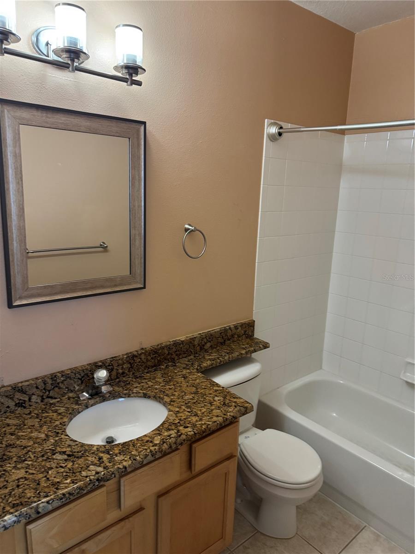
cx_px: 208
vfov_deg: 71.6
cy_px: 277
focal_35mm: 24
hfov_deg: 56.8
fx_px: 384
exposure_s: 1/60
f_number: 1.78
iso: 500
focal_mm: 6.76
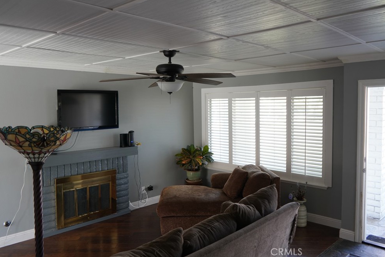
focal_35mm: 29
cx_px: 190
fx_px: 310
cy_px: 124
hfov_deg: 63.6
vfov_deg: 45.0
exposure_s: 1/60
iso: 400
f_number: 4
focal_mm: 28
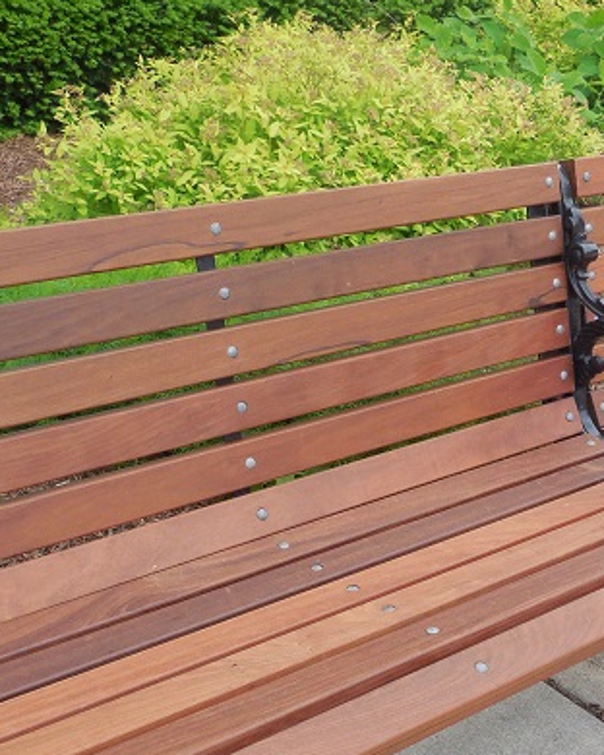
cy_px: 532
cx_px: 408
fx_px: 1117
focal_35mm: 50
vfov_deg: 36.7
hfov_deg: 30.0
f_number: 3.1
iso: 200
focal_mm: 4.5
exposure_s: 1/800
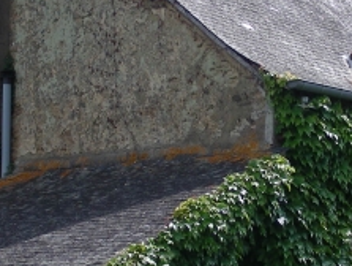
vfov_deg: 12.8
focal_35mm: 116
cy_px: 163
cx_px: 238
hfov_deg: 16.9
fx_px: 1181
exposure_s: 1/313
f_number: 4
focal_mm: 6.3
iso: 50
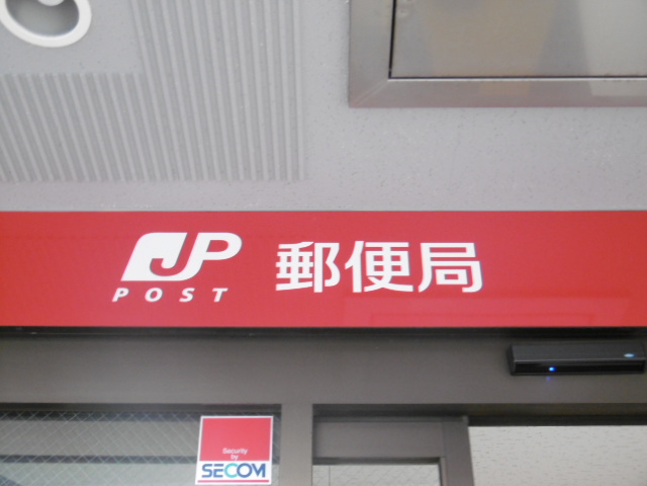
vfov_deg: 28.6
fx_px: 953
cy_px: 243
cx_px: 324
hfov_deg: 37.5
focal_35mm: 51
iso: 320
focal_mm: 9.2
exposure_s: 1/60
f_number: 4
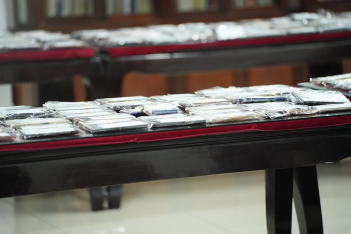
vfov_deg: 9.1
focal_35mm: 150
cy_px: 117
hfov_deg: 13.7
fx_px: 1462
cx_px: 176
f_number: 2.8
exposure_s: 1/250
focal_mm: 150
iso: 8000
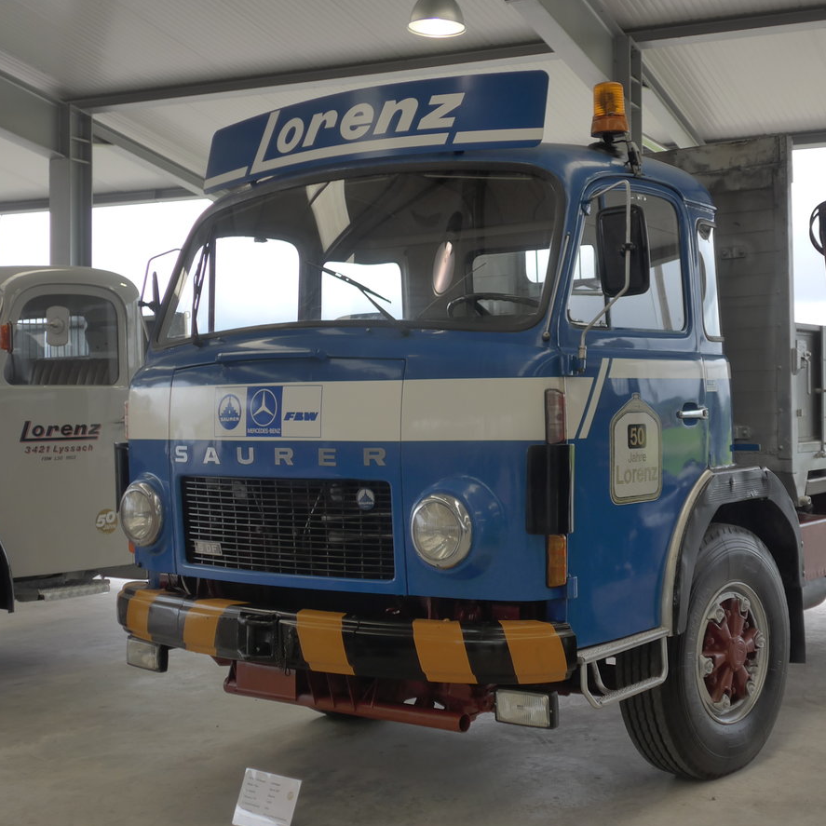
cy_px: 416
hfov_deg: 34.4
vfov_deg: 34.7
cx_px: 550
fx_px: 1323
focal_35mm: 49
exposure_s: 1/200
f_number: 2.6
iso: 160
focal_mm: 8.4
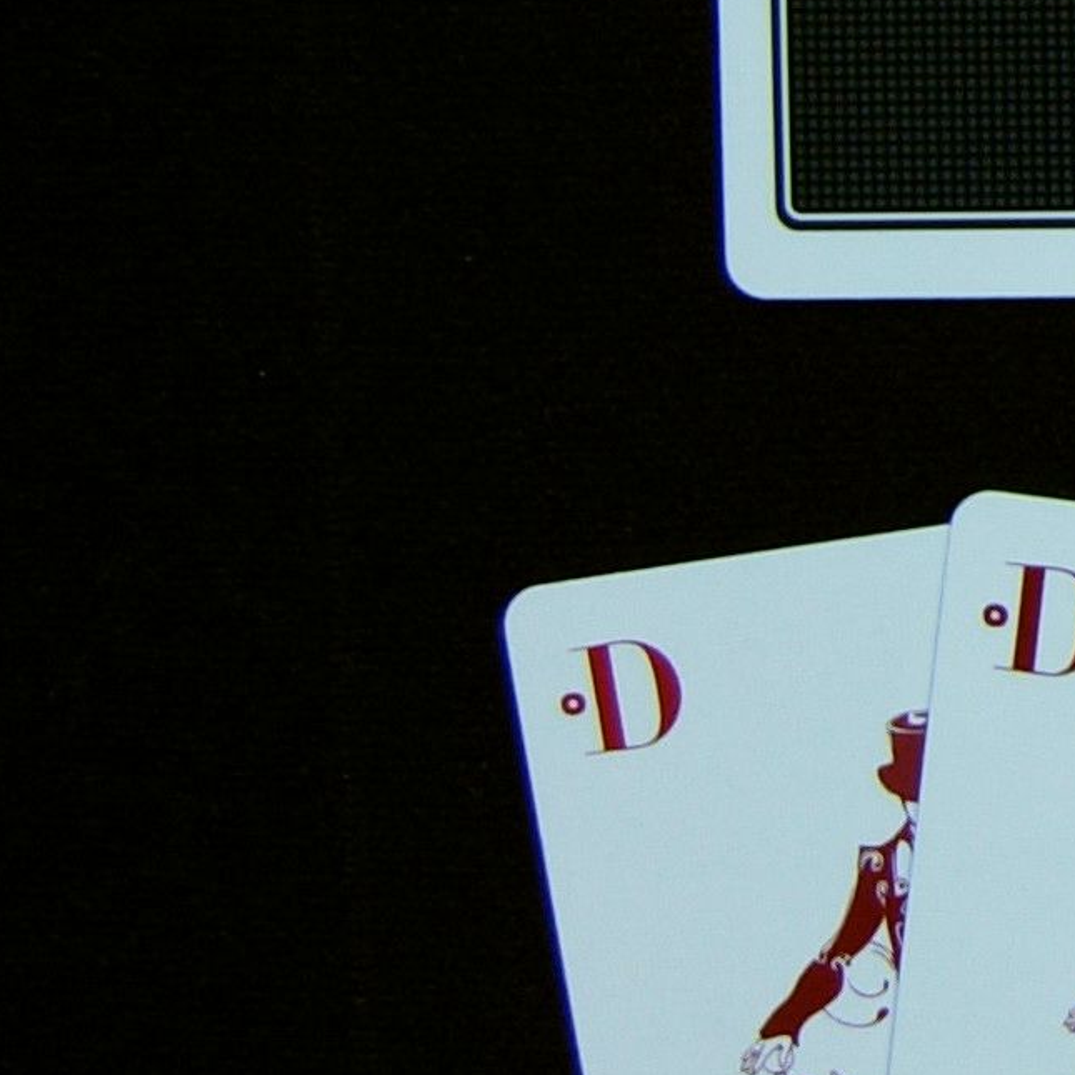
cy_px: -332
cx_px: 2485
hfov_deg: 9.7
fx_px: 5657
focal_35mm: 161
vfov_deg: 10.6
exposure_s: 1/18.4
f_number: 2.7
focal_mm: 7.5
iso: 50
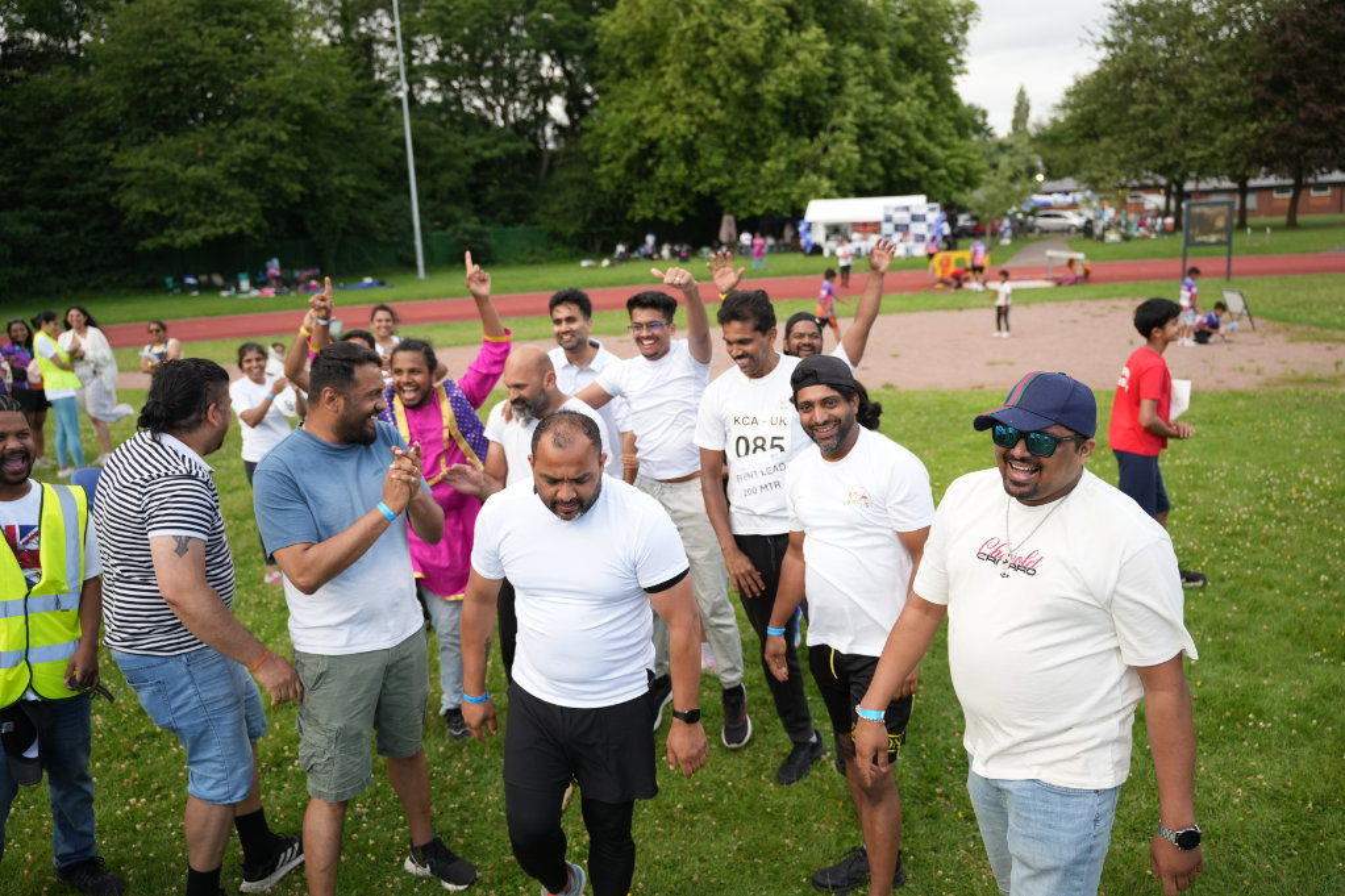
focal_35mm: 29
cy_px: 448
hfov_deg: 63.0
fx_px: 1098
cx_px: 672
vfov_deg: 44.4
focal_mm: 29.4
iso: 250
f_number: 2.8
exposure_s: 1/1000
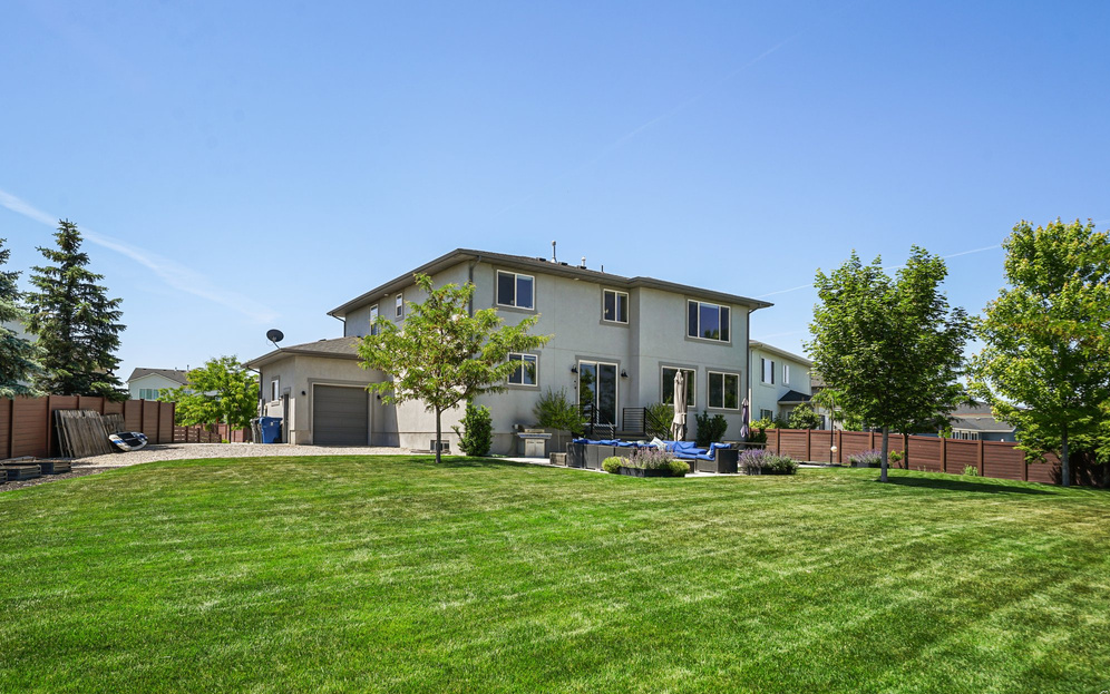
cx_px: 544
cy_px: 327
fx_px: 666
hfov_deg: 79.6
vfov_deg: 55.1
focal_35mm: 22
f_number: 8
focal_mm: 21
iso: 100
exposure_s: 1/250
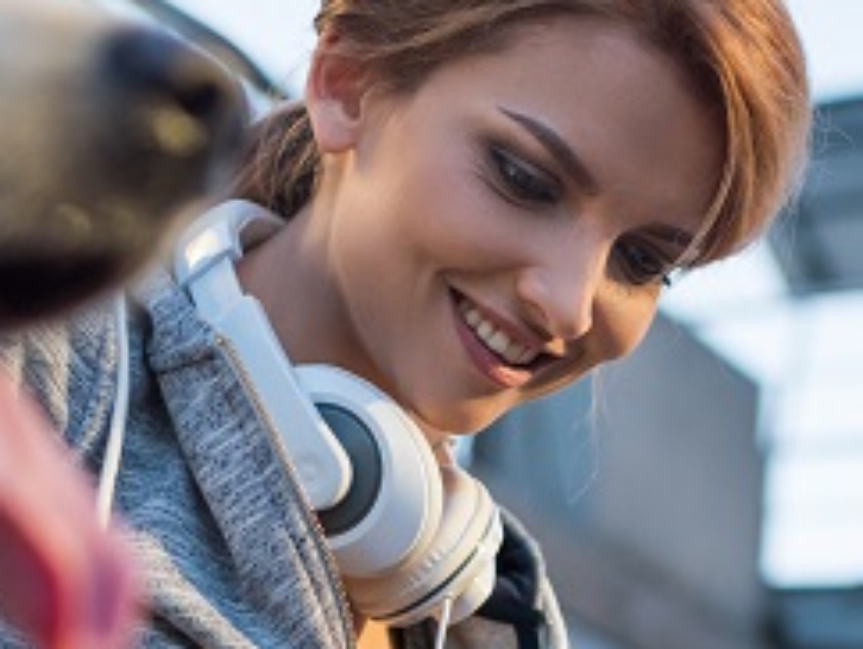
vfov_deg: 12.9
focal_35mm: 111
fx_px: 2770
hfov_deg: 17.7
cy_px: 850
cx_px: 435
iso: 500
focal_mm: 35
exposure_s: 1/5000
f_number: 2.2
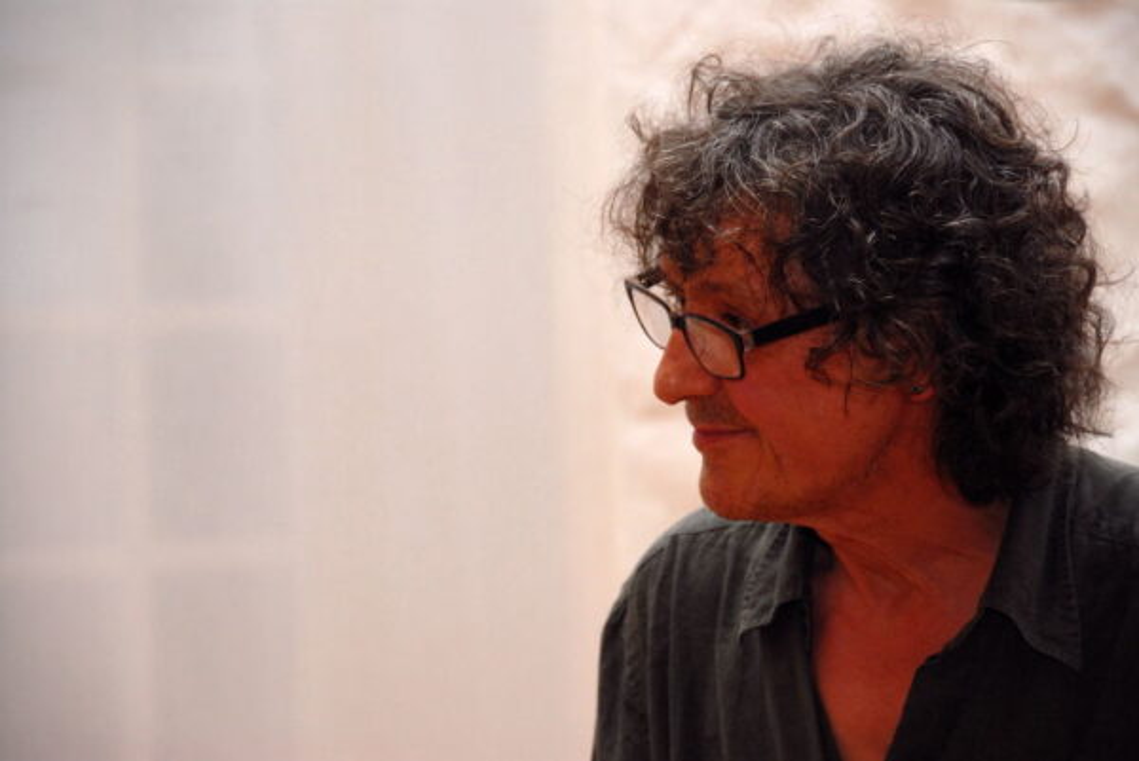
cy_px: 380
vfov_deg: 7.6
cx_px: 570
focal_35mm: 180
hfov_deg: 11.4
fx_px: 5699
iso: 400
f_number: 5.3
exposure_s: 1/125
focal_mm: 120
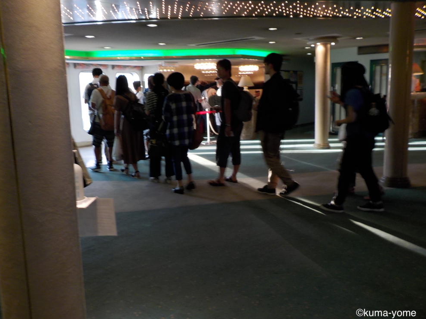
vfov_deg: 45.4
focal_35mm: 31
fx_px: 381
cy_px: 158
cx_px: 210
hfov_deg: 58.4
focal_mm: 4.1
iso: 125
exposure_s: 1/30
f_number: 3.3
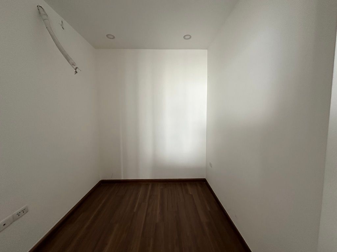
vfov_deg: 85.7
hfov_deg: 102.1
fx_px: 136
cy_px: 126
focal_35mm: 14
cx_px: 168
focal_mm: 2.22
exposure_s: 1/60
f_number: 2.2
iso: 640
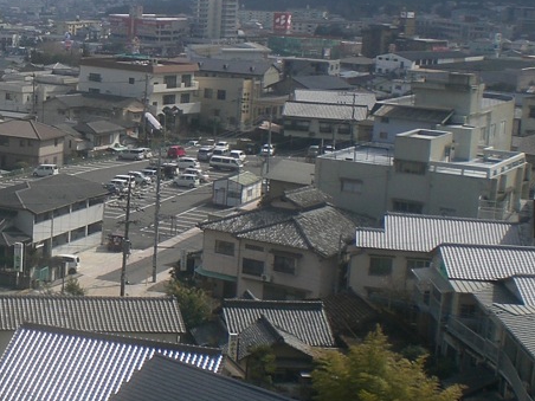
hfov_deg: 22.5
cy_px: 170
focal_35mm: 84
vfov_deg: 17.6
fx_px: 1298
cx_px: 14
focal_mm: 6.3
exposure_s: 1/640
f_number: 4.4
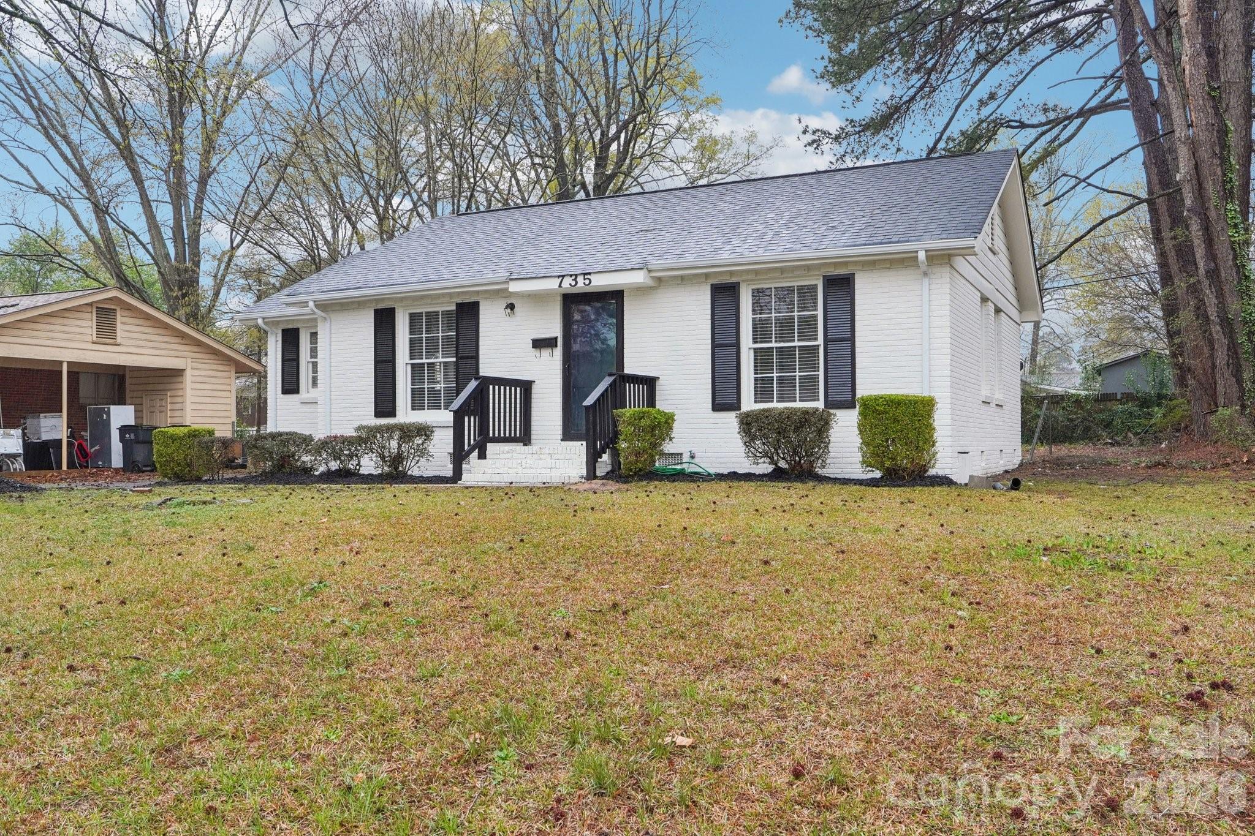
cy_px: 418
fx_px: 1046
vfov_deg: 43.6
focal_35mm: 30
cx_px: 628
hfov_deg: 61.9
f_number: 8
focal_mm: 20
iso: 320
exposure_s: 1/30
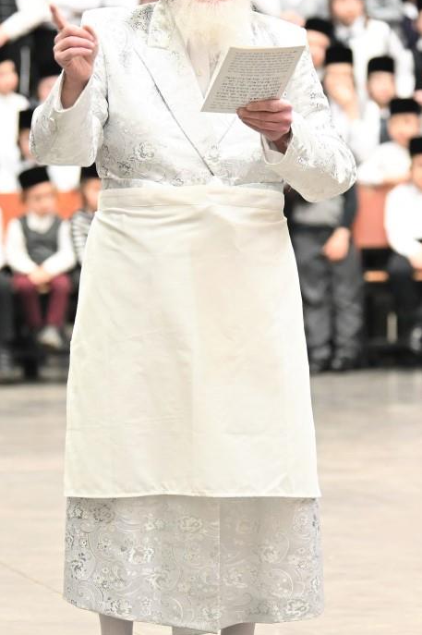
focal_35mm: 246
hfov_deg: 5.6
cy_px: 267
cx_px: 225
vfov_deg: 8.4
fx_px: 4332
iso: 2000
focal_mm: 110
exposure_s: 1/200
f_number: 2.8
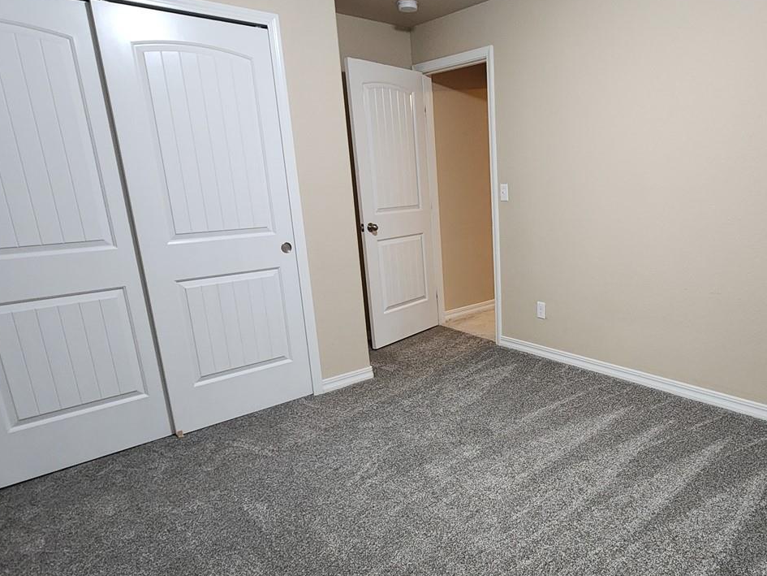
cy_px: 319
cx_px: 507
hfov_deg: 74.2
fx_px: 488
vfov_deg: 60.9
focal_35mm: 22
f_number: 2.2
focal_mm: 2.2
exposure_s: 1/30
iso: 500
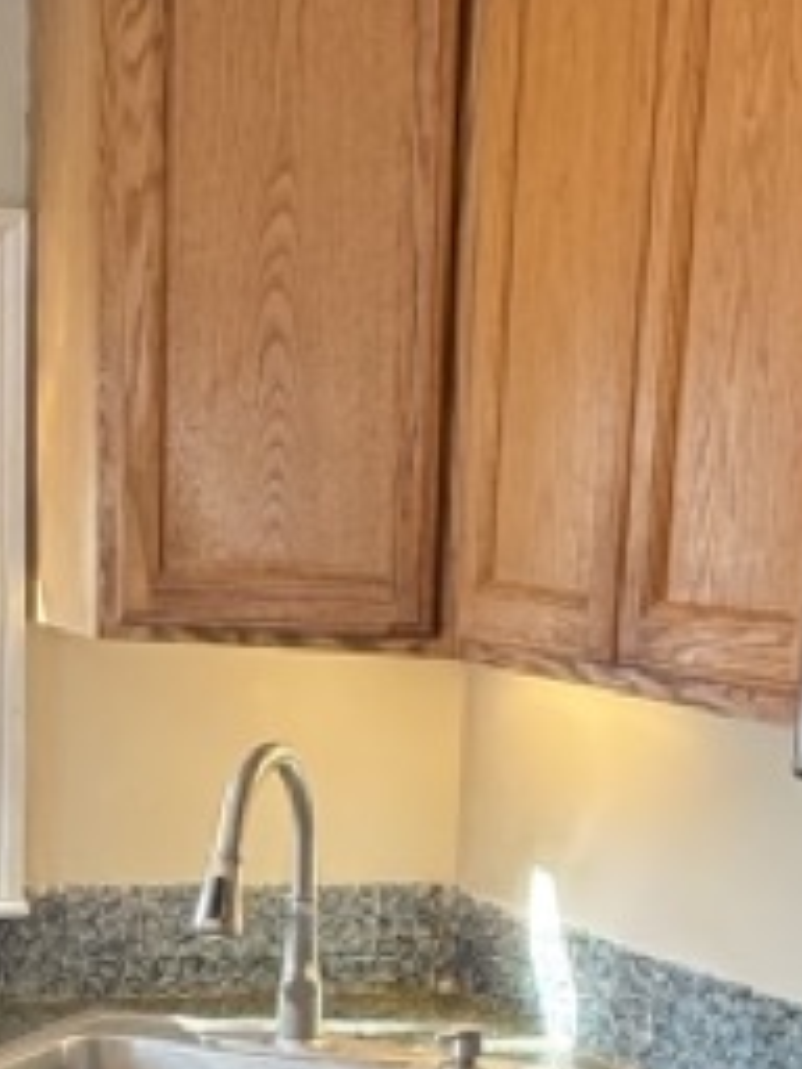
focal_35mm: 70
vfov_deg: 26.1
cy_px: 1115
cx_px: 200
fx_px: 2162
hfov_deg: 20.8
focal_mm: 2.22
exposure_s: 1/60
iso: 320
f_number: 2.2
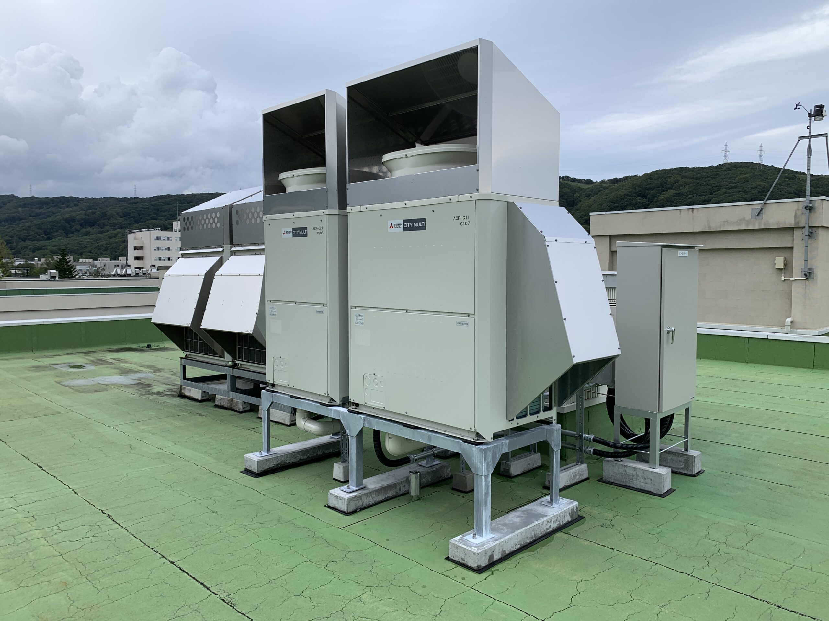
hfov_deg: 67.3
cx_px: 414
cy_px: 310
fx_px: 623
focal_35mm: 26
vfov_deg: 53.1
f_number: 1.8
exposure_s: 1/796
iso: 25
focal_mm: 4.25
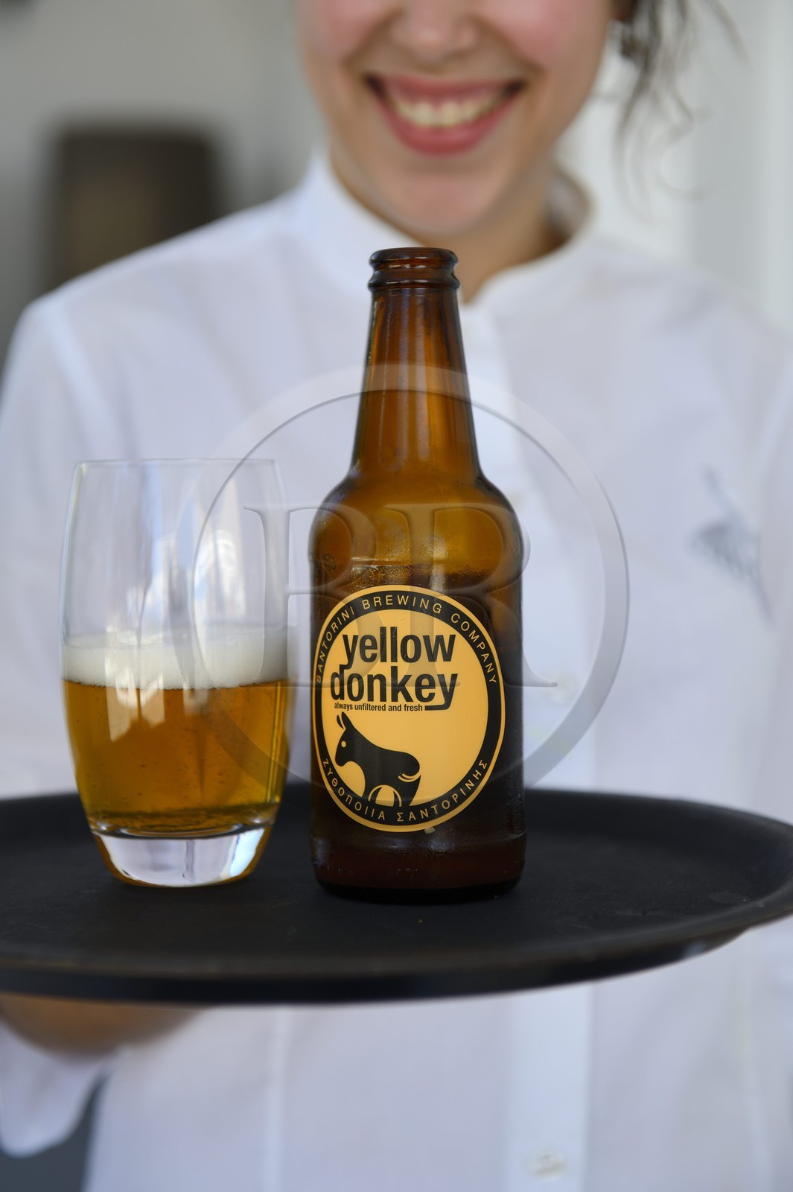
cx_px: 396
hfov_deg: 21.9
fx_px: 2051
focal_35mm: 62
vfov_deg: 32.4
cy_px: 596
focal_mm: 62
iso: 100
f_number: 4
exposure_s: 1/250
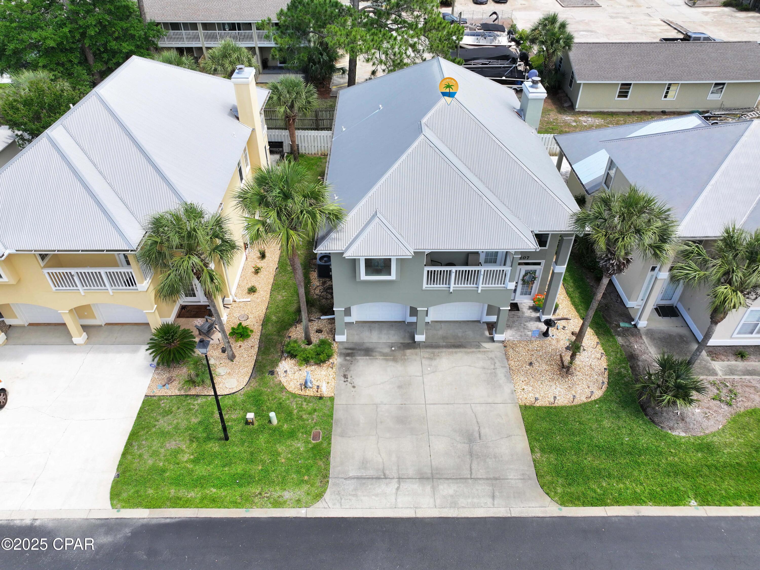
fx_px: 527
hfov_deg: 71.6
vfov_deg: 56.8
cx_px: 380
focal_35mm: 24
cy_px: 285
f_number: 2.8
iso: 140
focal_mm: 12.29
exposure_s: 1/1000
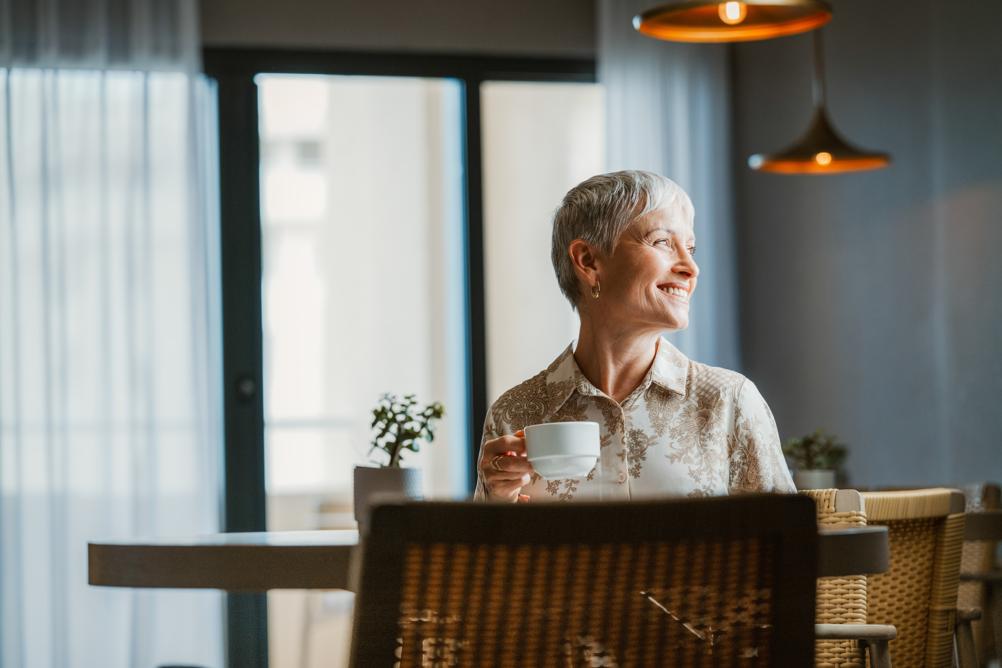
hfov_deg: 16.9
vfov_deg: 11.3
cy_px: 334
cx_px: 501
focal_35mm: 121
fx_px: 3369
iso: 400
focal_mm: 121
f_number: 3.5
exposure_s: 1/400
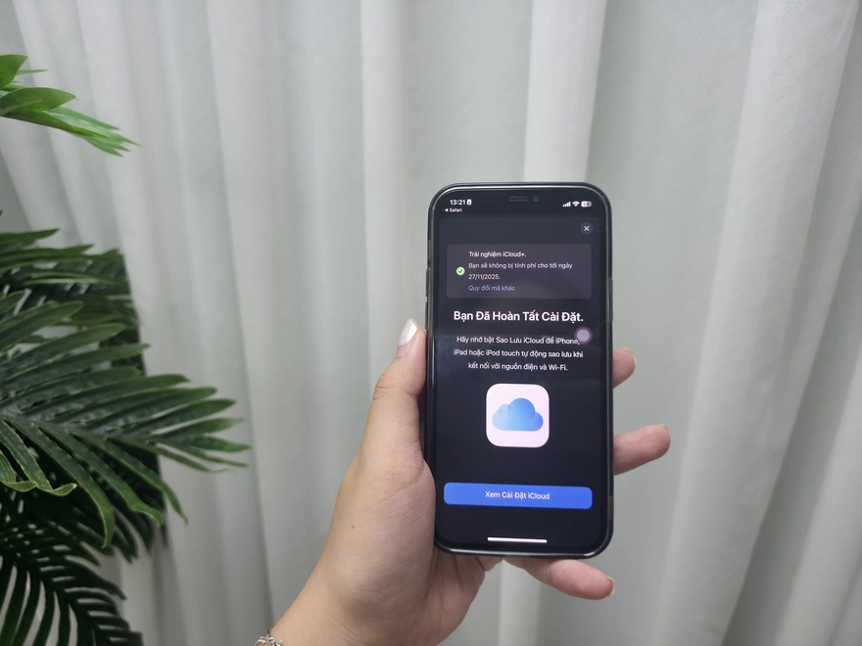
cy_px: 323
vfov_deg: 58.9
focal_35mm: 23
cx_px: 431
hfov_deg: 73.9
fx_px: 573
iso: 100
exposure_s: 1/100
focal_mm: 6.3
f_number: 1.7
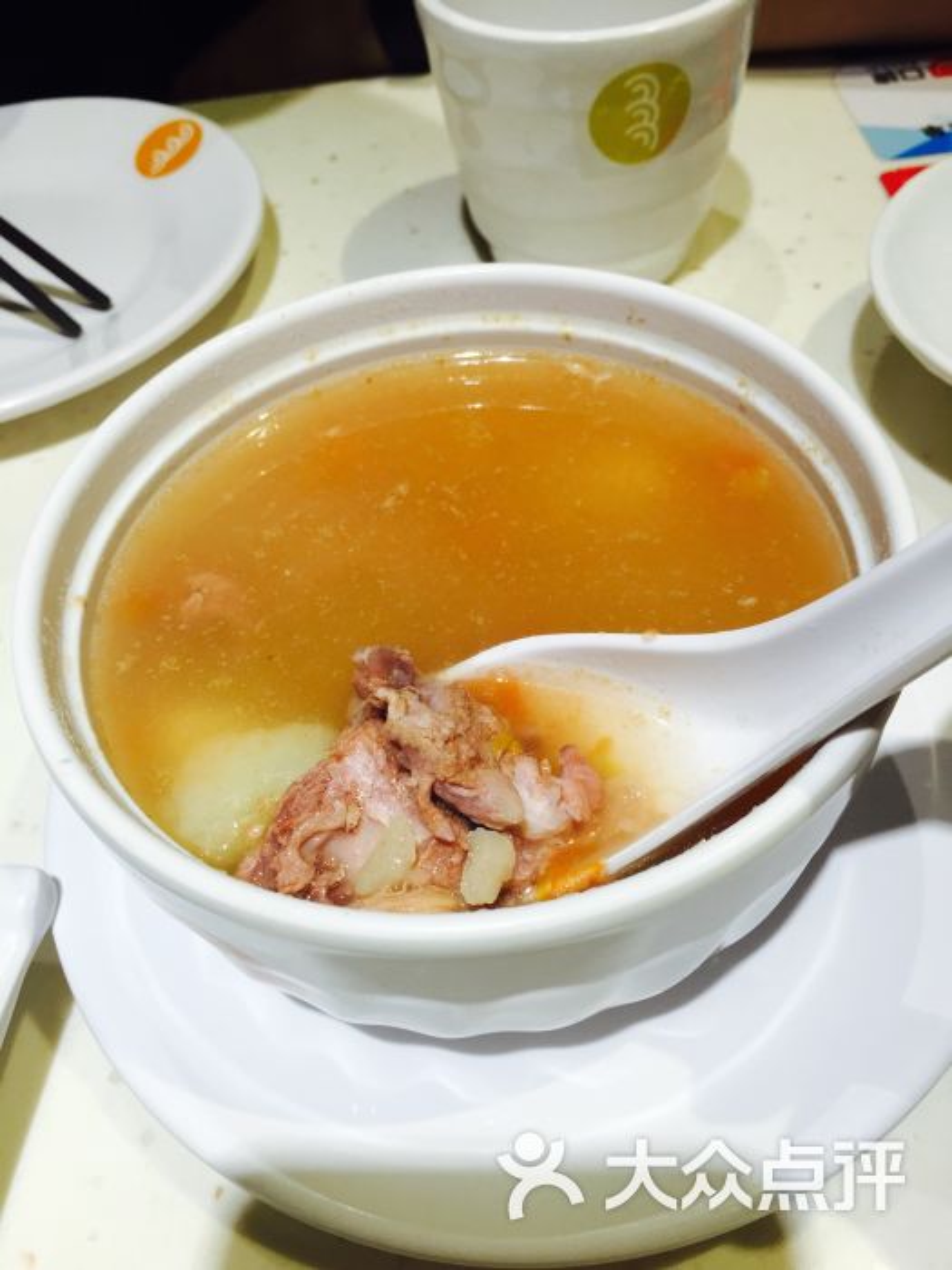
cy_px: 635
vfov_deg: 61.7
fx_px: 1063
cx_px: 476
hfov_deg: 48.2
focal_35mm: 29
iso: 40
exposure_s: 1/100
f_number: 2.2
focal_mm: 4.15
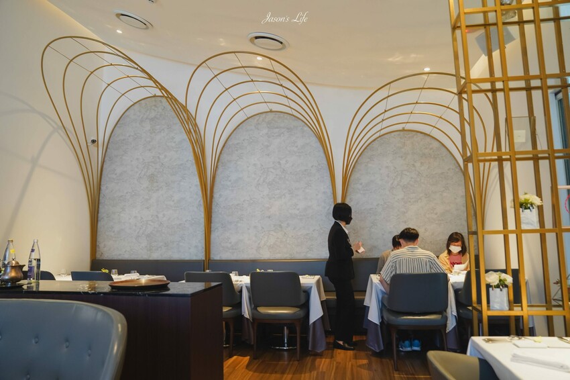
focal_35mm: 24
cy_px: 190
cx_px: 285
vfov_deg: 53.1
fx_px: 380
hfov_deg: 73.8
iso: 1250
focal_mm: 24
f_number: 2.8
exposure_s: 1/30
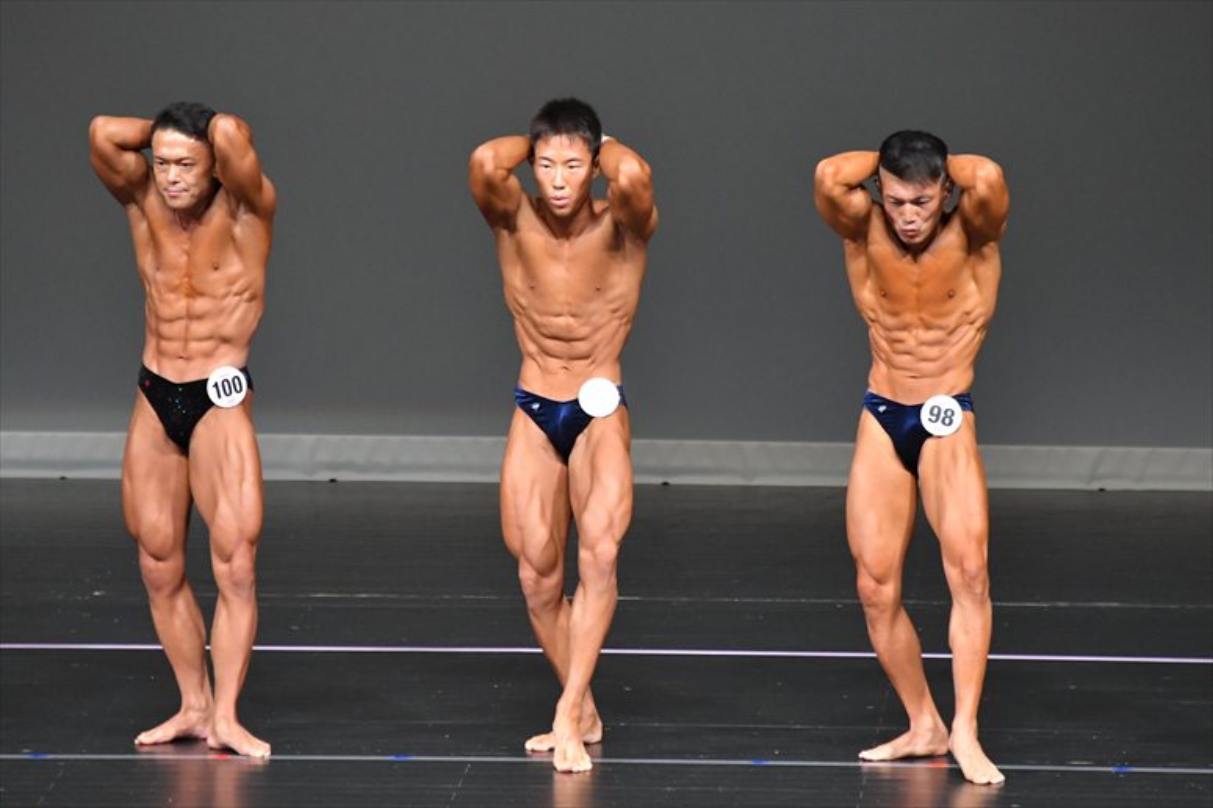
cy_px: 404
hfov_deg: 6.0
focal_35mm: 345
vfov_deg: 4.0
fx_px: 11619
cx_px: 606
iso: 5000
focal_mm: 230
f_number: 5.6
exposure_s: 1/400
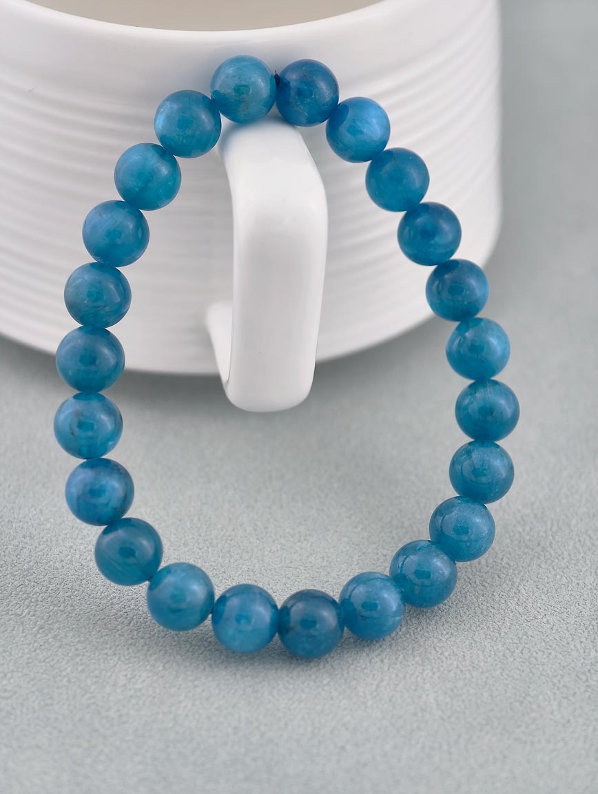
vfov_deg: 23.0
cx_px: 299
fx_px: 1953
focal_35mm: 85
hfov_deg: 17.4
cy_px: 397
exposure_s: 1/160
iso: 125
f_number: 2.67
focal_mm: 22.48
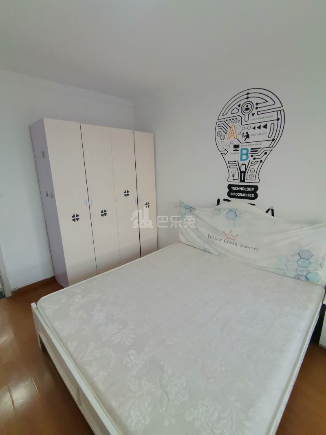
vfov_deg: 94.5
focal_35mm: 16
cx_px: 163
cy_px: 218
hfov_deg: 78.1
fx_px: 201
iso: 160
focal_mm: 1.68
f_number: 2.2
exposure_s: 1/100
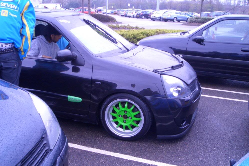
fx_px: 263
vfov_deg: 35.1
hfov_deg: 50.7
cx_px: 126
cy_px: 90
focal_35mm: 38
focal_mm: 4.8
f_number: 4
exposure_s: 1/80
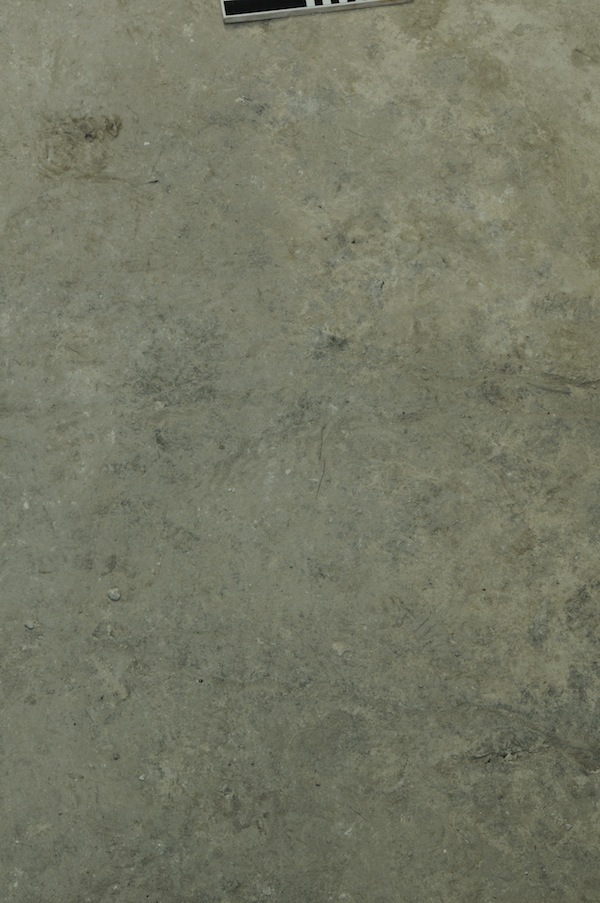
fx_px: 2631
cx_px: 300
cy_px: 452
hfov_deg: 13.0
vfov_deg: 19.5
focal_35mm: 105
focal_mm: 70
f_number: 22
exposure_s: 13
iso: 100
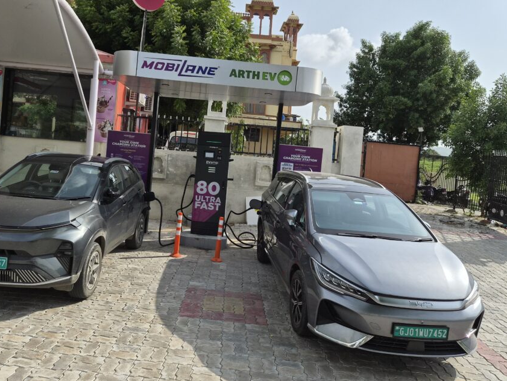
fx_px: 410
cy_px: 155
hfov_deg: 63.2
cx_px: 224
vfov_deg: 49.5
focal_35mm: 28
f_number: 1.8
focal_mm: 5.4
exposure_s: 1/7088
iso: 80
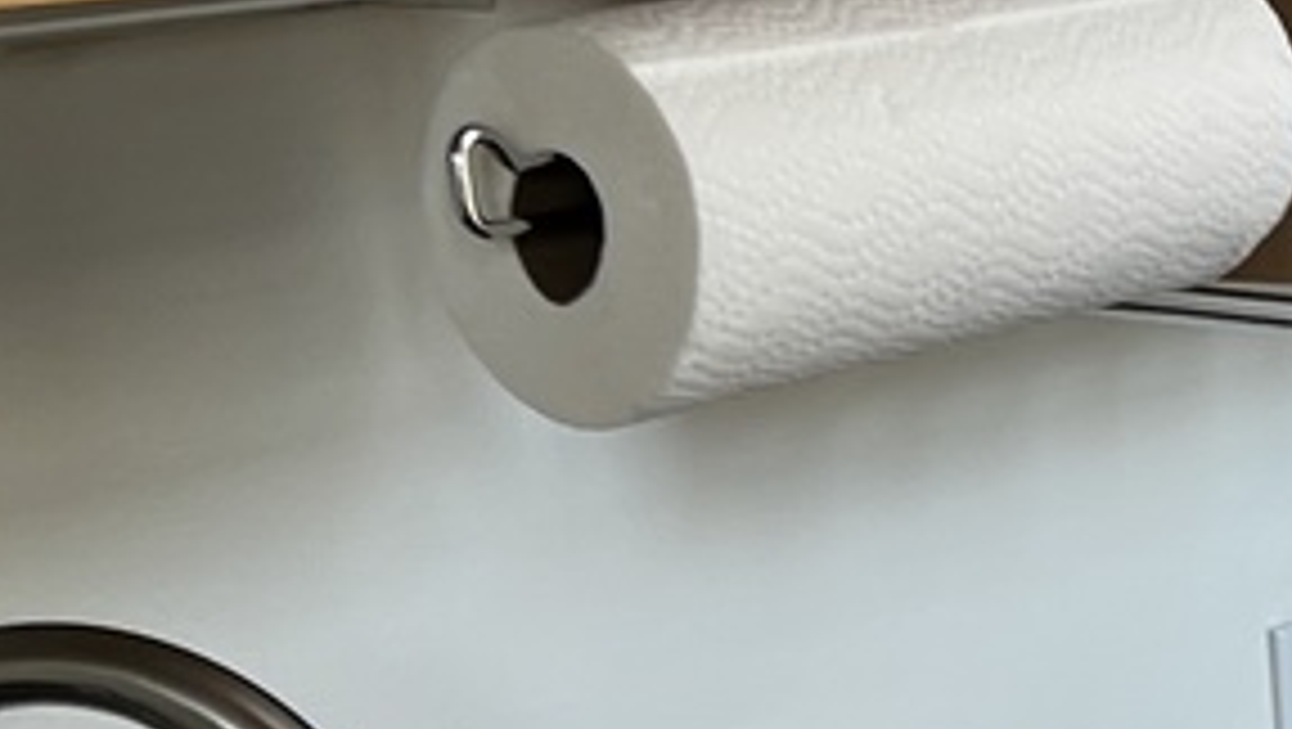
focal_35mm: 142
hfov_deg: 14.1
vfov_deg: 8.5
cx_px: 1990
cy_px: 702
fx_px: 4869
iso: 64
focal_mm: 5.7
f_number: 1.5
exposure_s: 1/121
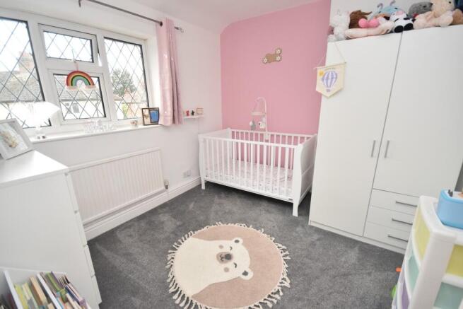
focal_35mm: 15
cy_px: 154
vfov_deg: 77.4
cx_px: 232
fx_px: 193
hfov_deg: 100.4
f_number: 4.5
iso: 800
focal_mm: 10
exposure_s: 1/160
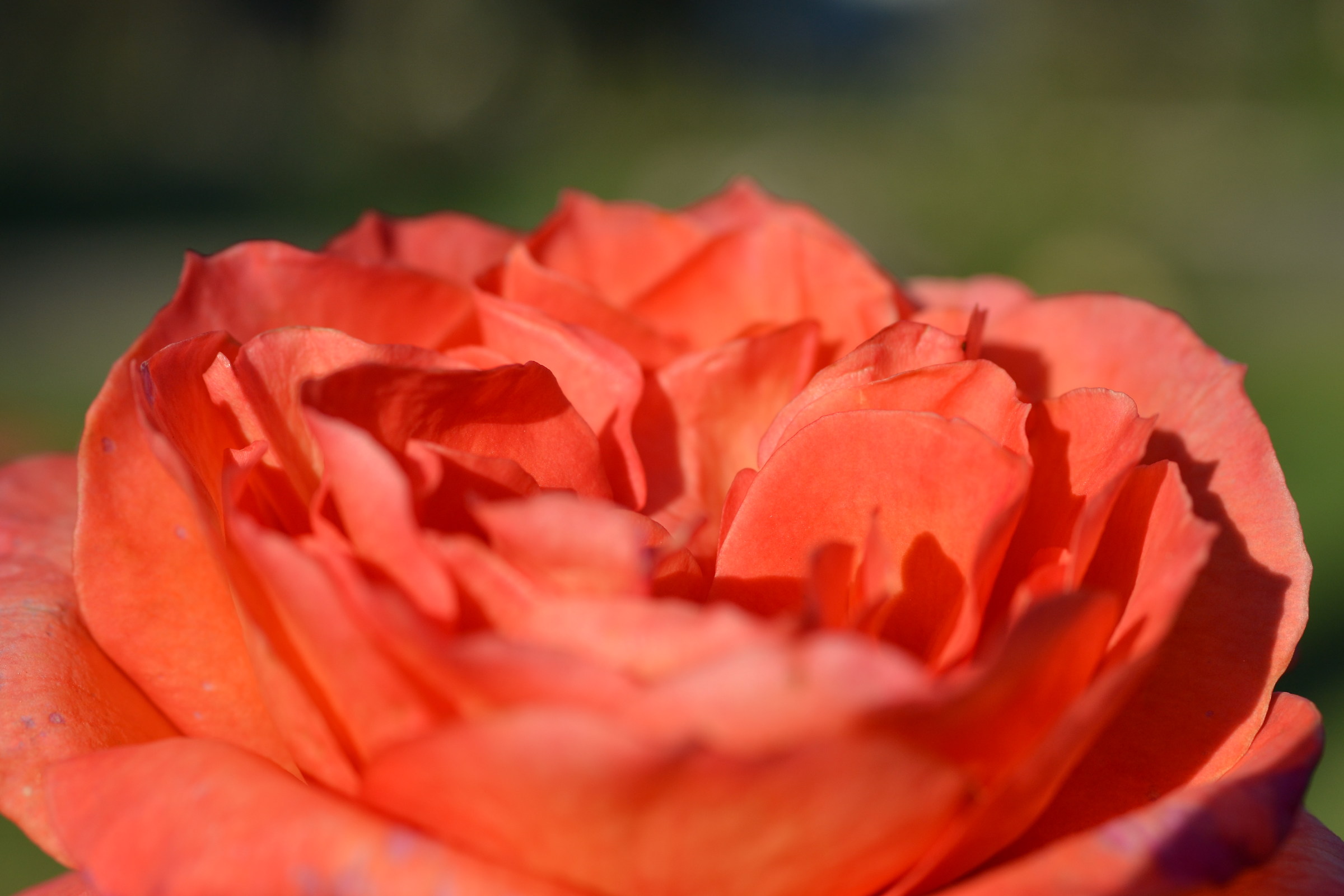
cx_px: 672
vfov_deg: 18.2
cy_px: 448
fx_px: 2800
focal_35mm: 75
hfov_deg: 27.0
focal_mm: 50
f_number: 5
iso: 100
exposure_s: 1/800
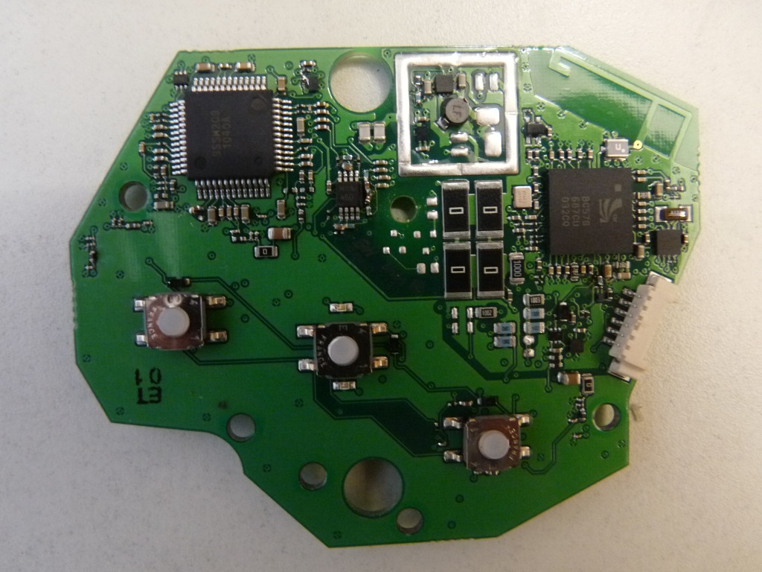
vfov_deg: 51.4
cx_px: 381
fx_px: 594
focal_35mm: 27
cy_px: 286
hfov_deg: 65.3
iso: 400
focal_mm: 4.8
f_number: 2.8
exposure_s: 1/20
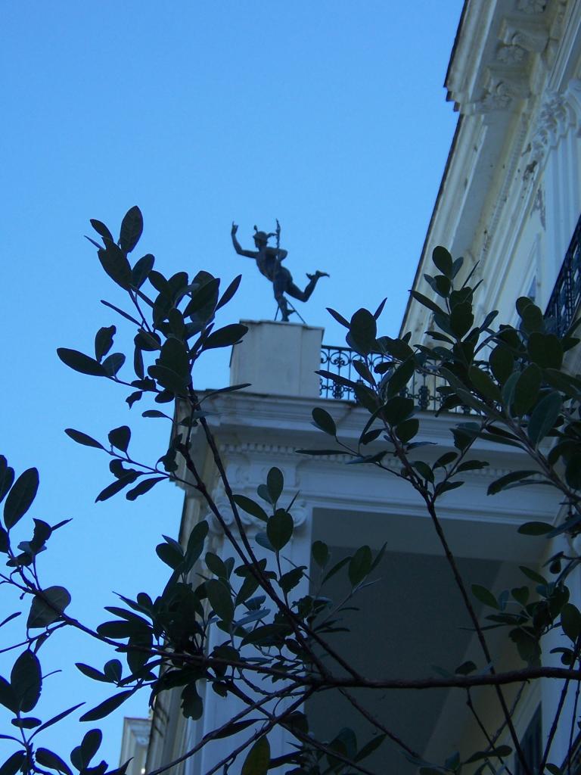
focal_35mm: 100
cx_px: 290
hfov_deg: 14.8
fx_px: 2238
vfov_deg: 19.6
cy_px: 388
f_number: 4.9
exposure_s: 1/180
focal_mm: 16.6
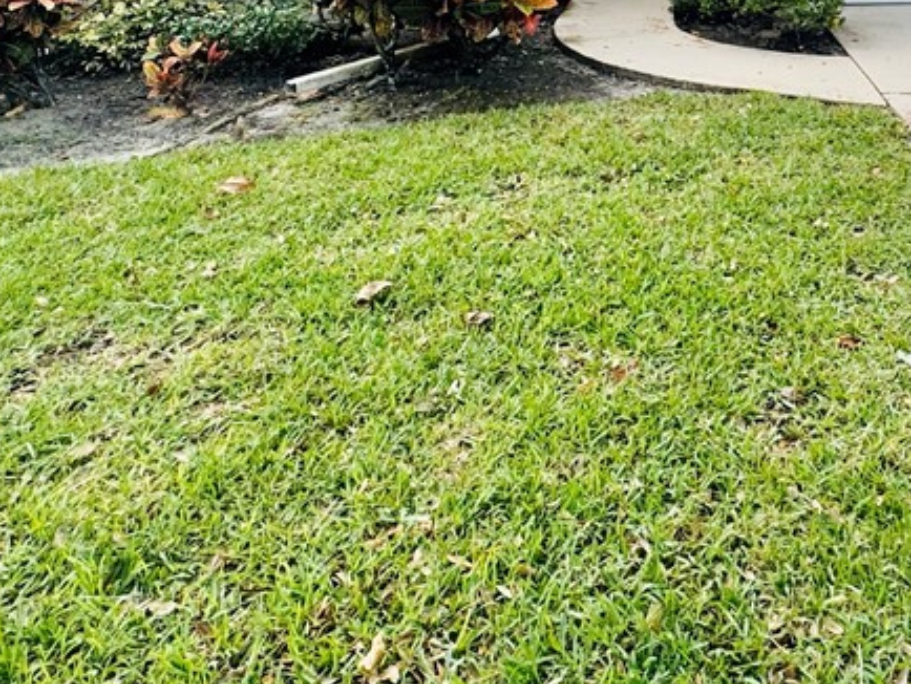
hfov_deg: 52.2
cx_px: 712
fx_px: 869
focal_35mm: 33
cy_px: -117
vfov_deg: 35.0
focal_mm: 2.22
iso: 40
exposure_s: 1/418
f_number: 2.2
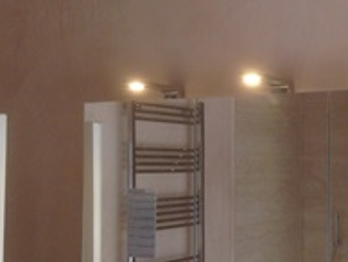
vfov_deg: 21.6
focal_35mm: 68
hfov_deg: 27.6
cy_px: 165
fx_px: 684
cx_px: 307
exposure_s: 1/120
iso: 80
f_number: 2.4
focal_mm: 4.12
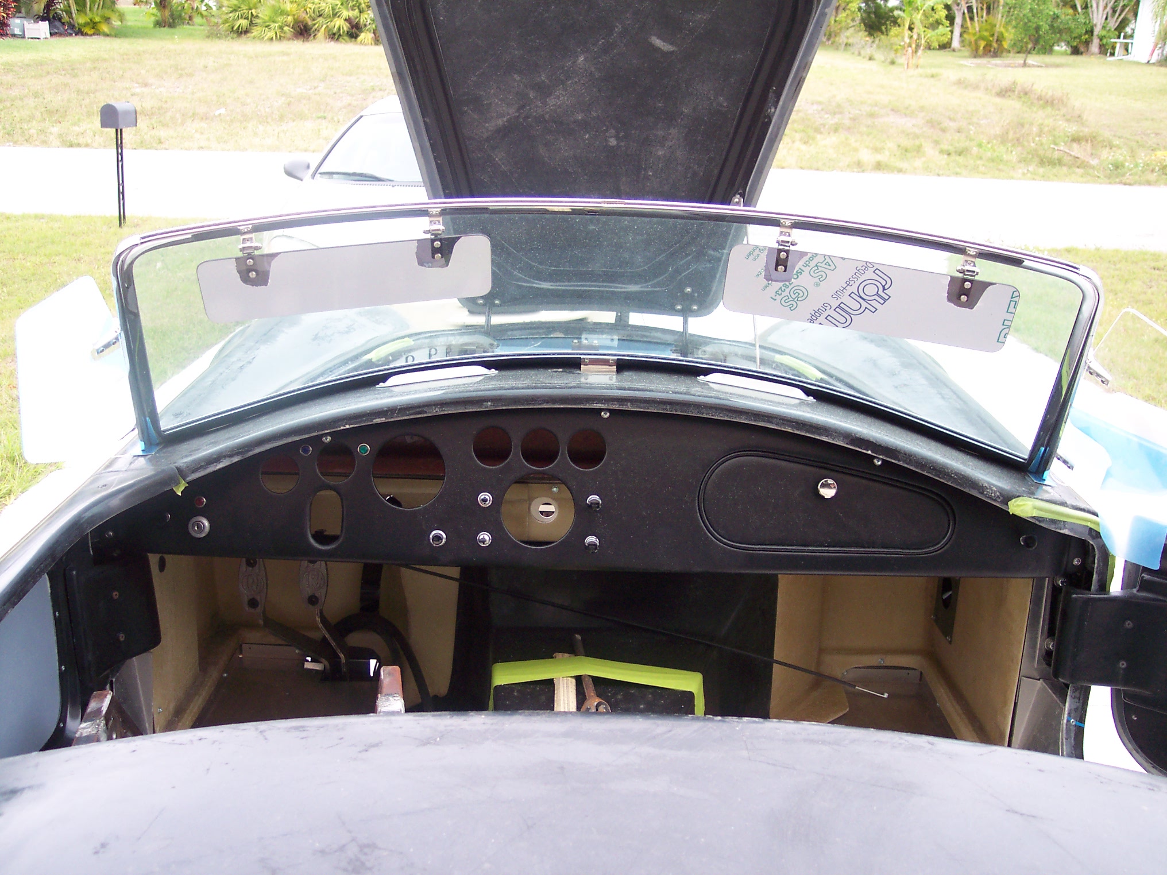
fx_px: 1281
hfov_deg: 49.0
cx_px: 584
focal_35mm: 38
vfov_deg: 37.7
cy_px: 438
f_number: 2.8
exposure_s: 1/250
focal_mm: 8
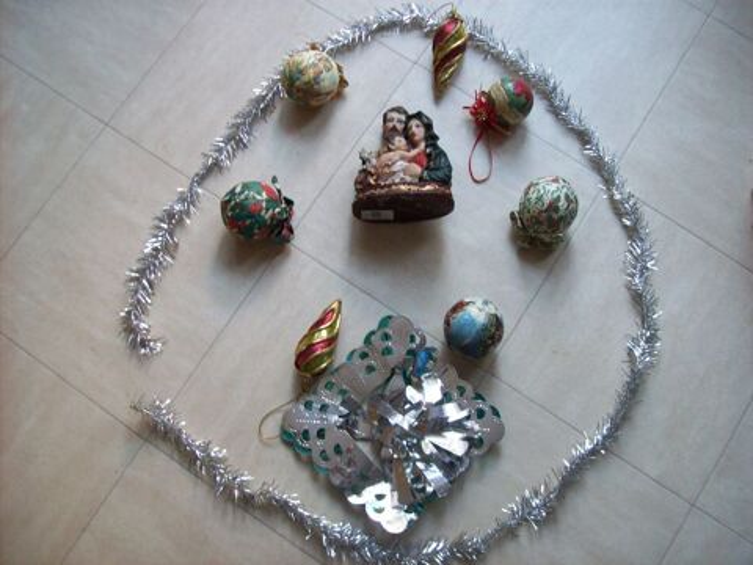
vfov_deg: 39.7
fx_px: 783
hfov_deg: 51.4
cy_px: 282
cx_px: 376
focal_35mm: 36
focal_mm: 6
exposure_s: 1/16.3
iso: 160
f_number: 2.7
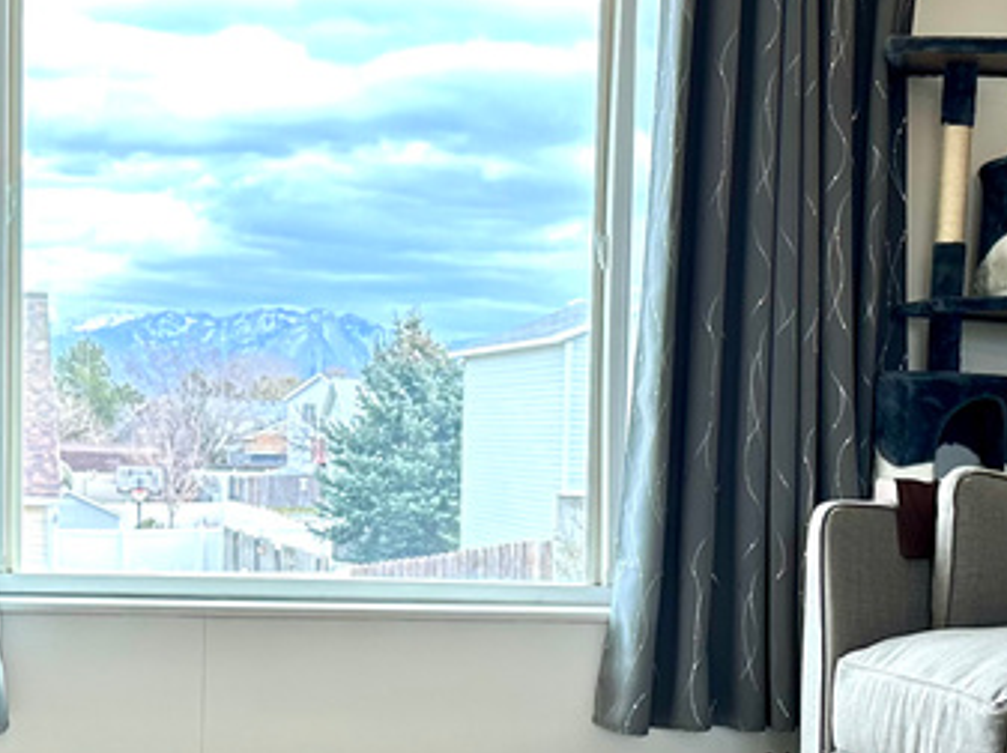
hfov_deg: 26.3
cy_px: 675
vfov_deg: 19.8
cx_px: 789
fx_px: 2121
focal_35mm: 73
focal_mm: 6.86
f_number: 1.78
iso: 100
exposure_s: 1/144
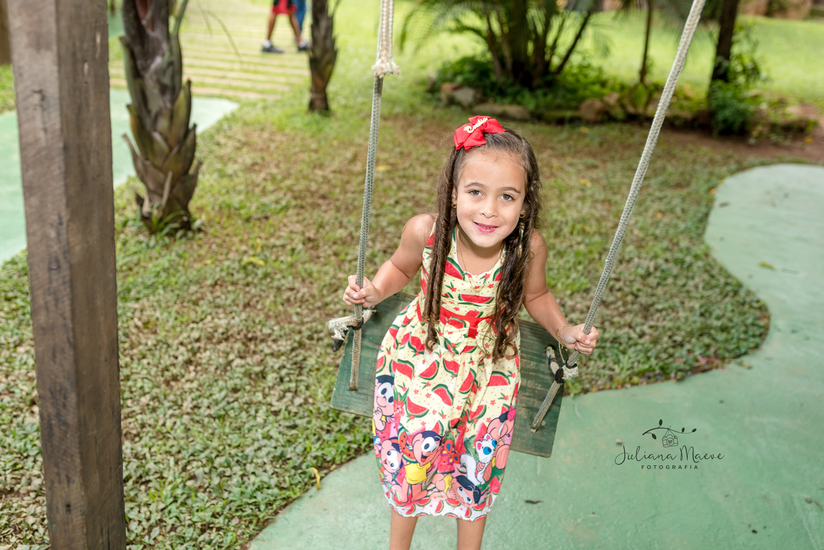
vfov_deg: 37.9
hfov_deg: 54.4
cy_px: 275
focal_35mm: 35
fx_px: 801
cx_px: 412
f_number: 3.2
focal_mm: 35
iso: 250
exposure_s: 1/250
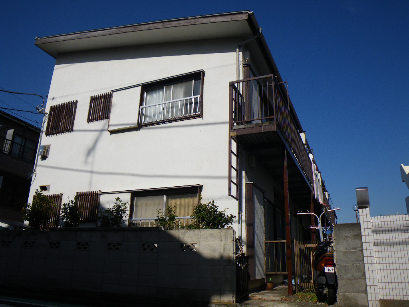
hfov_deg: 63.4
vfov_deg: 49.7
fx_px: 331
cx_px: 204
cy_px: 154
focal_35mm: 28
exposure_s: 1/800
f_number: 4.2
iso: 50
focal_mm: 5
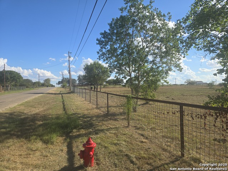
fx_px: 151
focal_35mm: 23
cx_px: 114
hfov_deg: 73.9
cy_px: 86
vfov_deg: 58.9
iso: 25
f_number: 1.8
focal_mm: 5.4
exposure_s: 1/1695
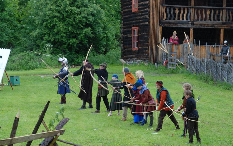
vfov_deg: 7.8
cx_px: 116
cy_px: 75
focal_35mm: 169
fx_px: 1073
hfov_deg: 12.4
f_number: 5.6
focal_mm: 110
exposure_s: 1/125
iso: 280
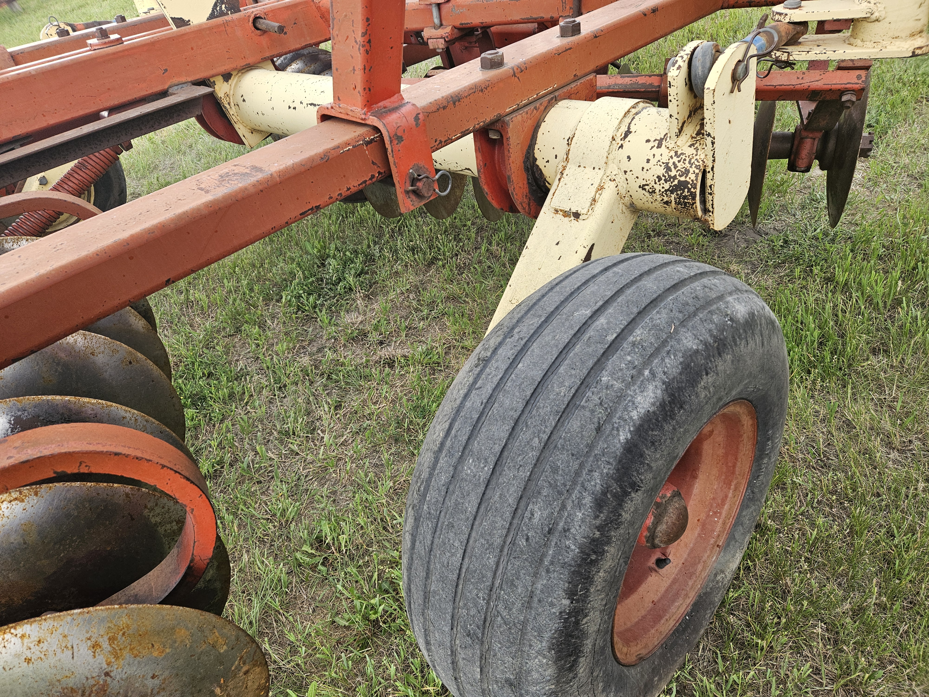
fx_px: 617
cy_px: 348
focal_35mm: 23
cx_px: 464
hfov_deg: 73.9
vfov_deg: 58.9
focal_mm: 5.4
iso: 80
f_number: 1.8
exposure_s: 1/180
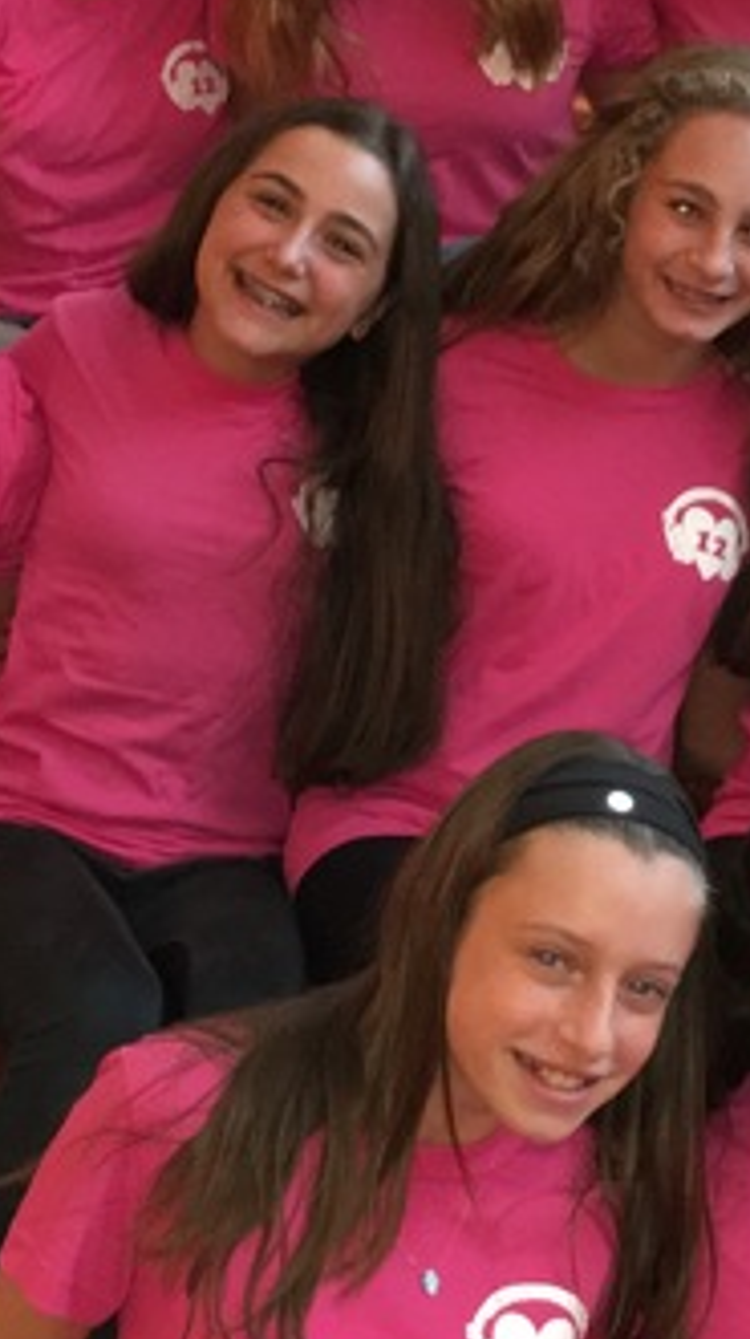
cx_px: 657
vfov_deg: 23.2
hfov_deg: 13.0
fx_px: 3261
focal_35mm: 92
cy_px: 617
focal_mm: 4.15
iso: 200
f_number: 2.2
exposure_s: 1/16
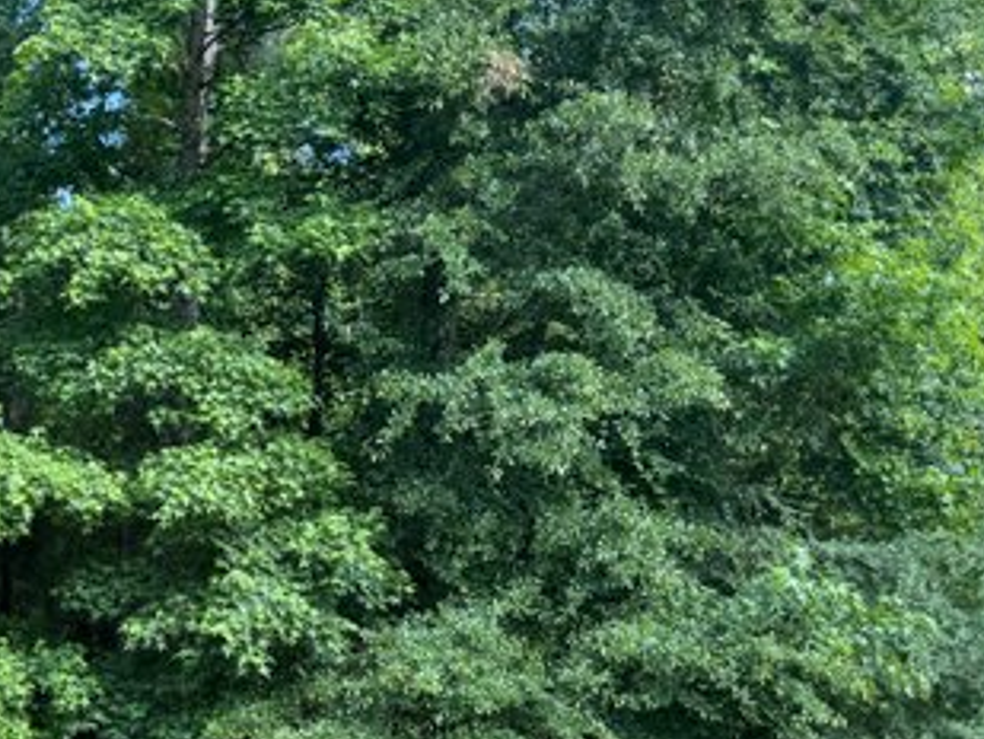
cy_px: 540
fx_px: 1393
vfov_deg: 29.3
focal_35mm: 49
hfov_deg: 36.5
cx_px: 97
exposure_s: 1/425
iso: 80
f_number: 1.78
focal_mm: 6.76
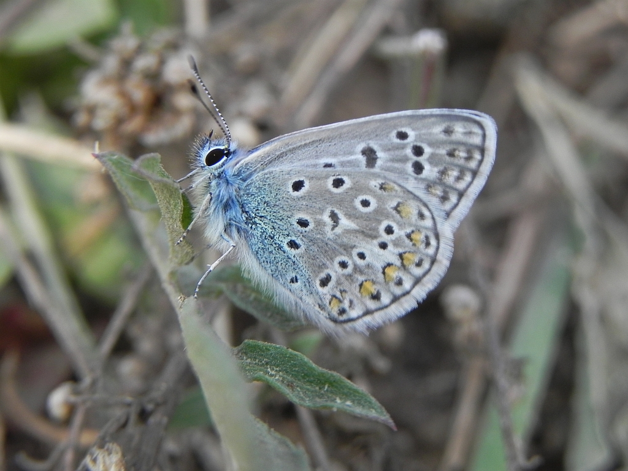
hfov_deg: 18.7
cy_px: 236
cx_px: 314
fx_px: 1905
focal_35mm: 105
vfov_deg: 14.1
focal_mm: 18.8
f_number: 4
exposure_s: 1/207
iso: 160
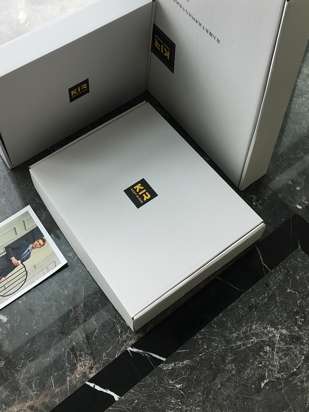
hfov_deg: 33.5
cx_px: 133
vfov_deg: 43.0
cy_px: 124
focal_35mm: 43
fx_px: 512
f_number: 2.2
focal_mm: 4.15
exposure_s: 1/100
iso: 25
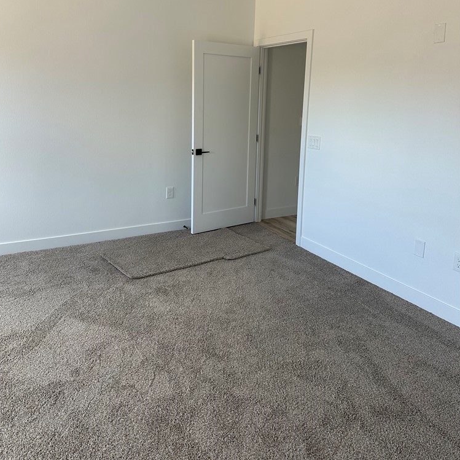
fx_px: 436
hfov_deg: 55.6
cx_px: 227
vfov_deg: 54.9
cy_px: 168
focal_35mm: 29
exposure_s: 1/121
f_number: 1.78
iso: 125
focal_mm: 6.86
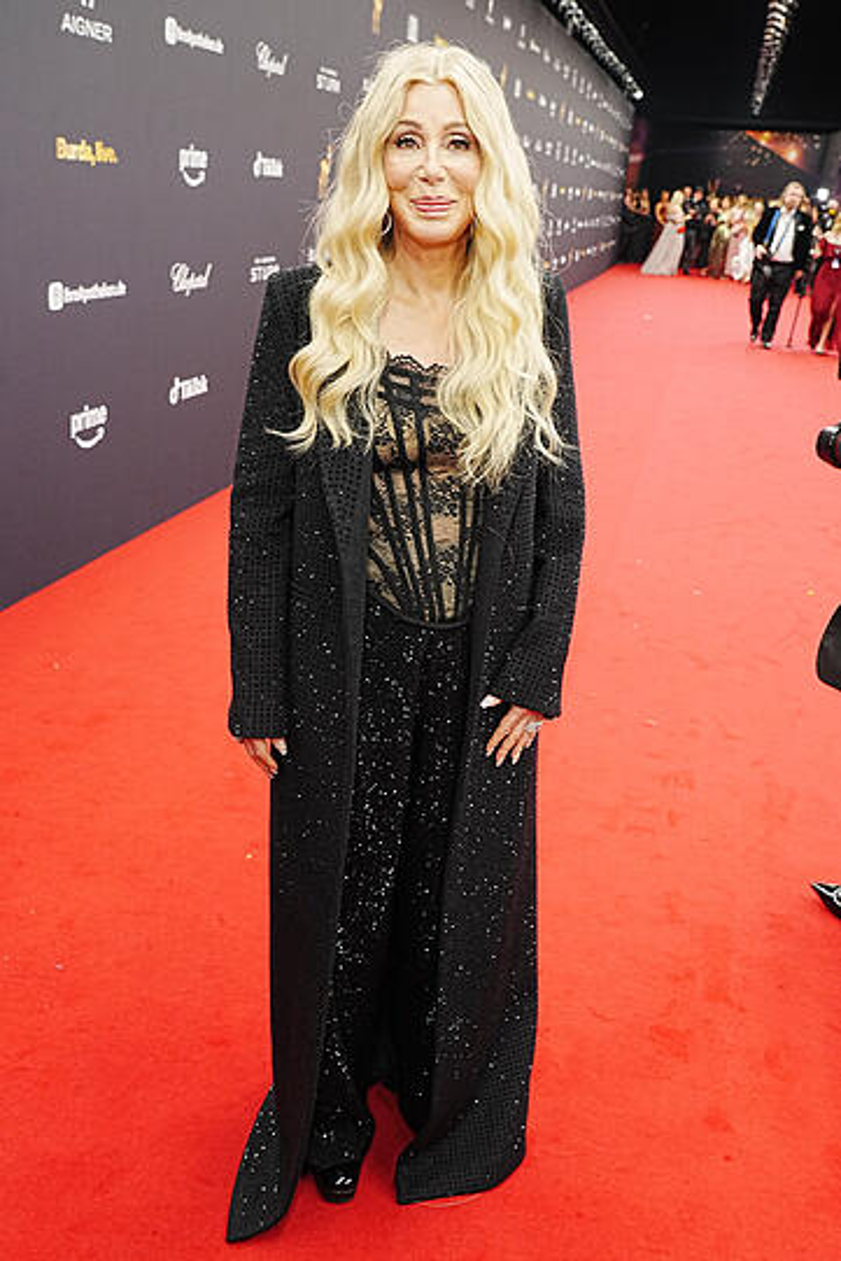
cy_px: 630
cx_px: 420
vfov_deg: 60.3
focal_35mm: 31
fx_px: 1086
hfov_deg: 42.4
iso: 800
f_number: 5.6
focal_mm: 31
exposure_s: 1/250
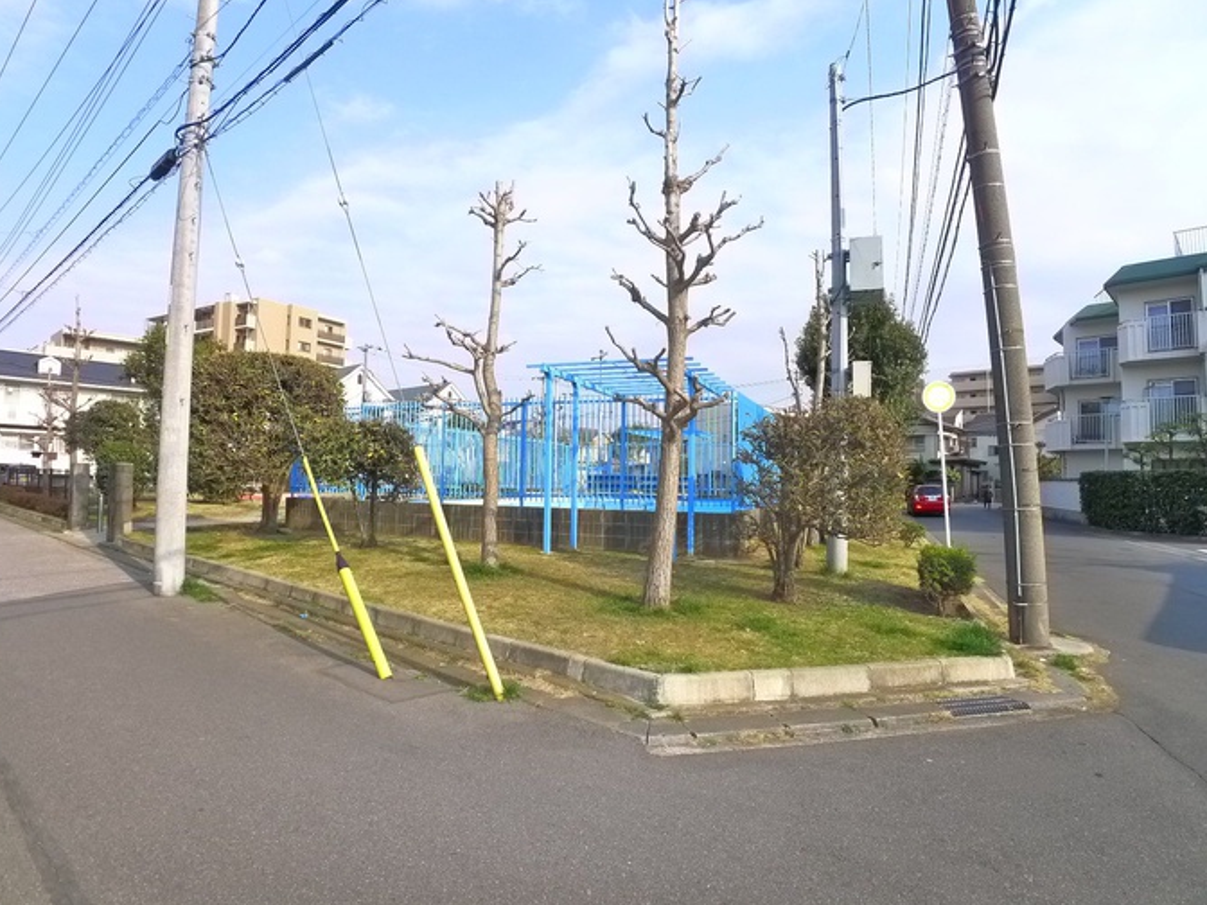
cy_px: 450
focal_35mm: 25
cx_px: 602
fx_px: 872
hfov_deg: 69.4
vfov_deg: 54.9
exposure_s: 1/400
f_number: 4
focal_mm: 5.1
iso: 400
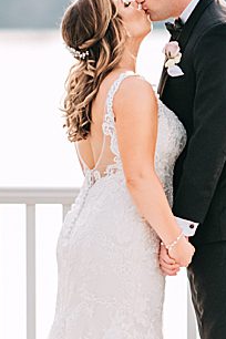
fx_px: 4548
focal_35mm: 483
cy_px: 45
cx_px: 228
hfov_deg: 2.8
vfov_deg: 4.3
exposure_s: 1/6400
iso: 640
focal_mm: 105
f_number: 1.4
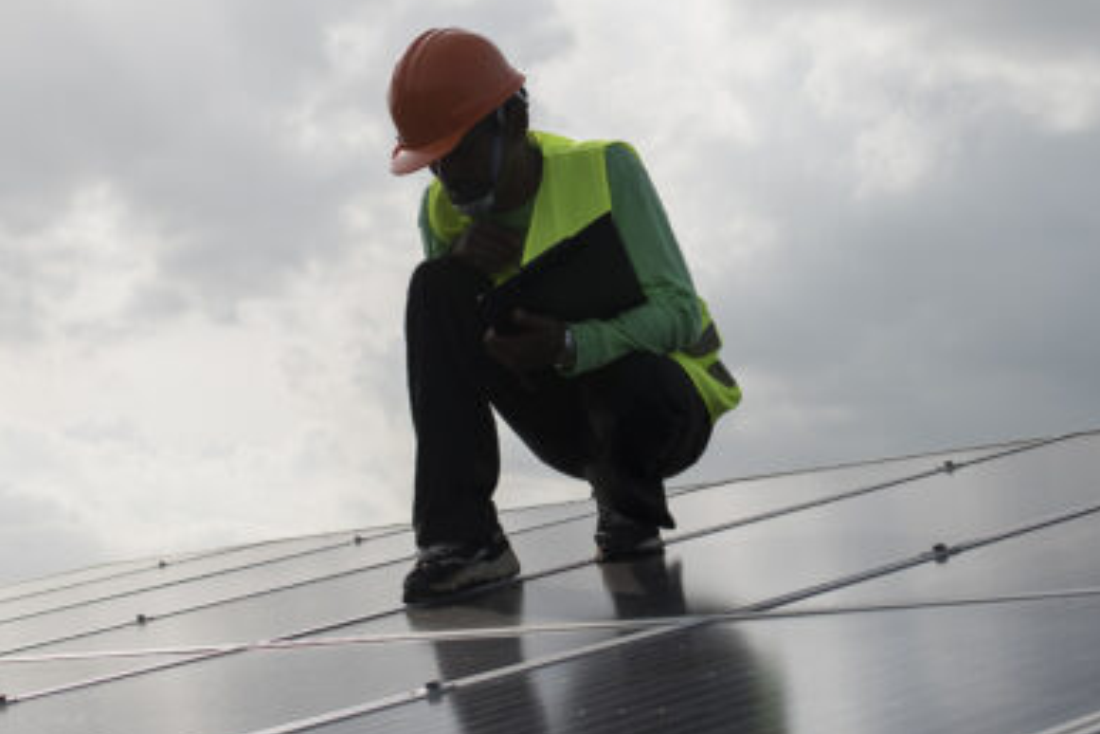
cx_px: 520
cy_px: 198
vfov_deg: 18.3
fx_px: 2261
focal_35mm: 74
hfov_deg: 27.3
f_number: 4
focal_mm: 28
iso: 100
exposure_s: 1/2500
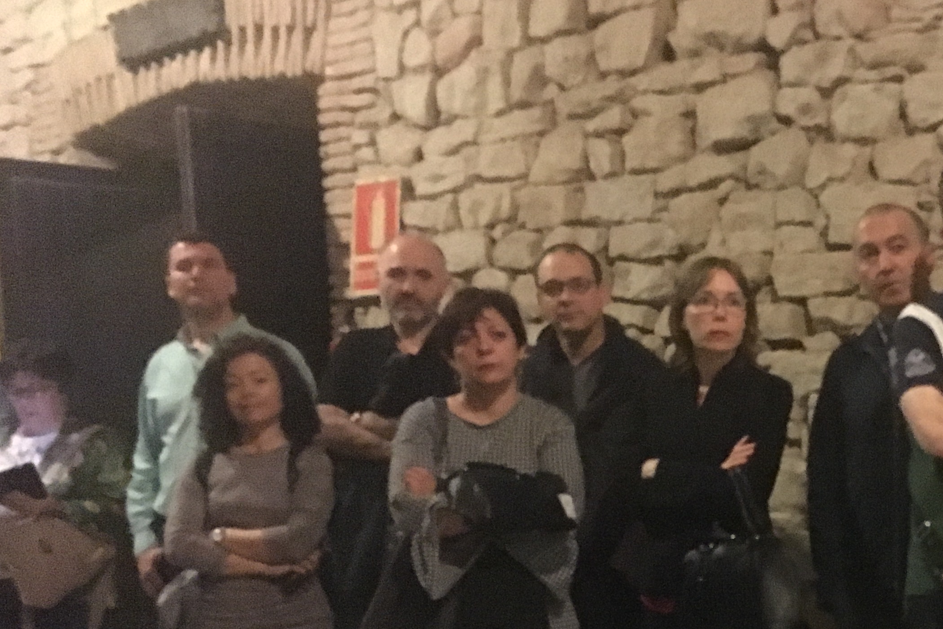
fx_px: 1519
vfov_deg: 22.6
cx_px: 885
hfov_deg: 32.4
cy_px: 599
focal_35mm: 58
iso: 1600
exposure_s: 1/17
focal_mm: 4.15
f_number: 2.2
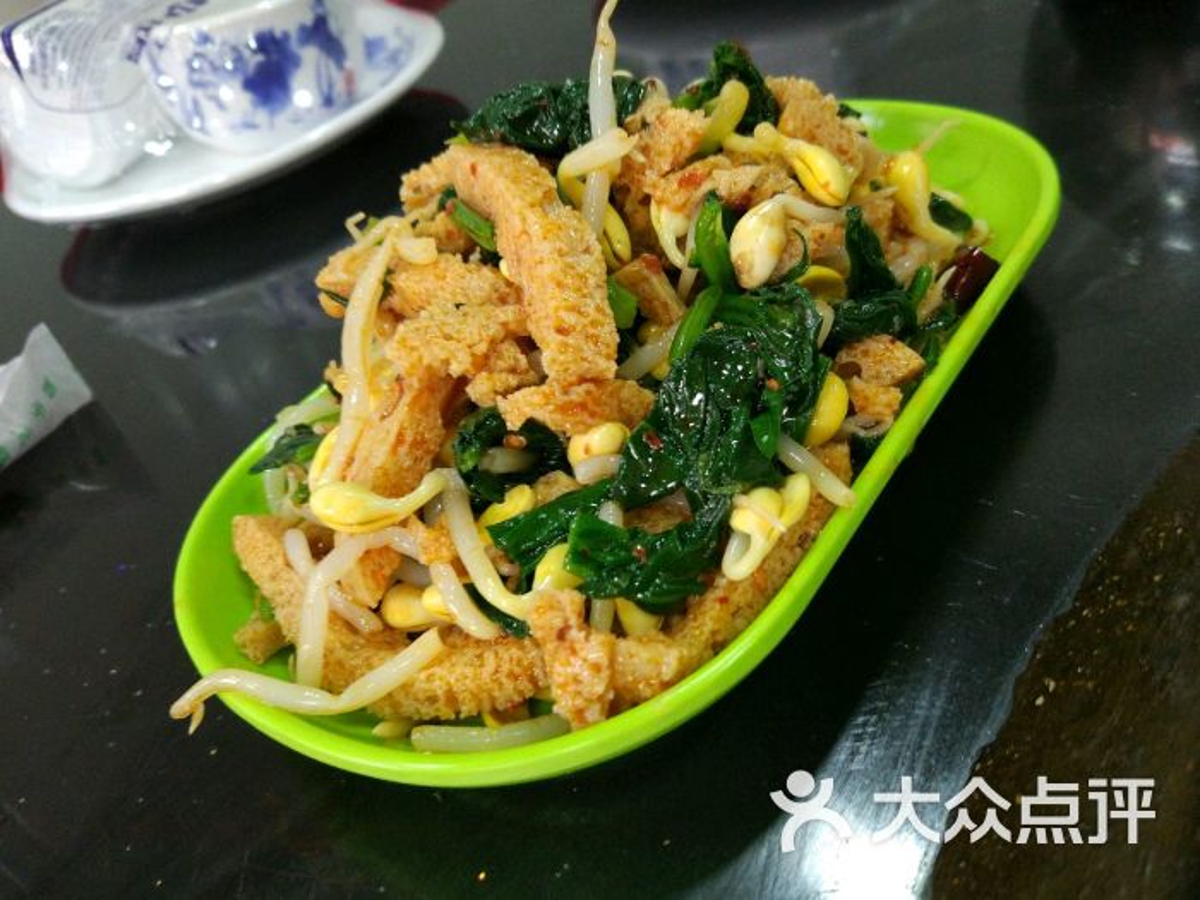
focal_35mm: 28
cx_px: 600
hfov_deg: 63.4
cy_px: 450
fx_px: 971
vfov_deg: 49.7
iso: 449
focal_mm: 4.26
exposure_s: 1/25
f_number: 2
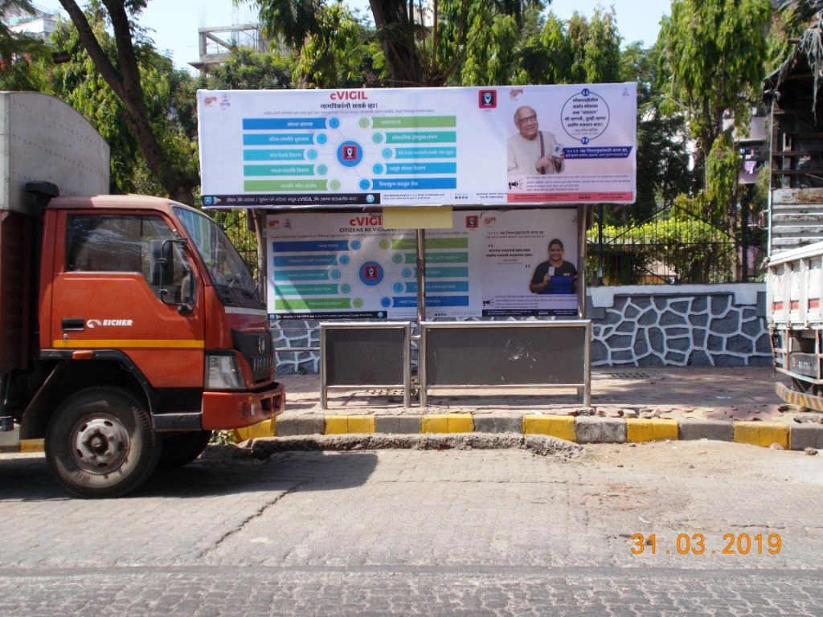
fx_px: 1046
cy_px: 308
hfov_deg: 42.9
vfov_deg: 32.9
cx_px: 412
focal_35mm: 44
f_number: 4.2
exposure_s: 1/320
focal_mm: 7.9
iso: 80
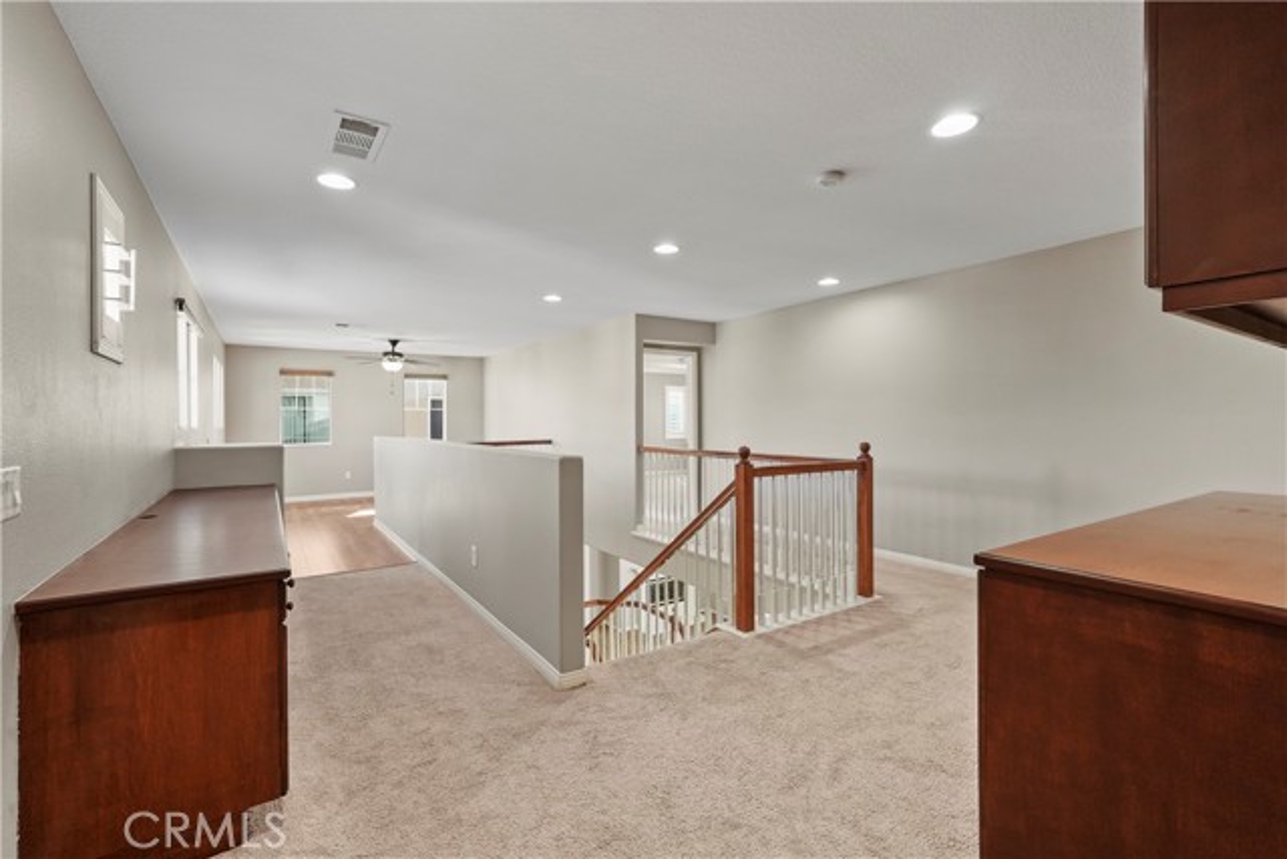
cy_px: 430
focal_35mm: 16
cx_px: 644
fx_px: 572
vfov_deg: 73.8
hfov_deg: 96.7
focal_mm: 16
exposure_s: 1/15
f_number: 5
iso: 800
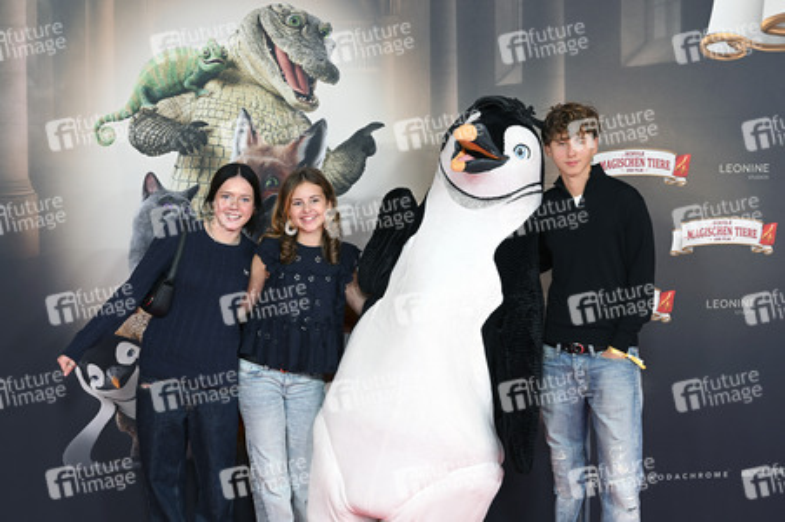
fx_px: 1111
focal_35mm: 51
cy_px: 261
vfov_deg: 26.4
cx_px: 392
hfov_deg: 38.9
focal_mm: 51
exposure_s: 1/160
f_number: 6.3
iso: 800
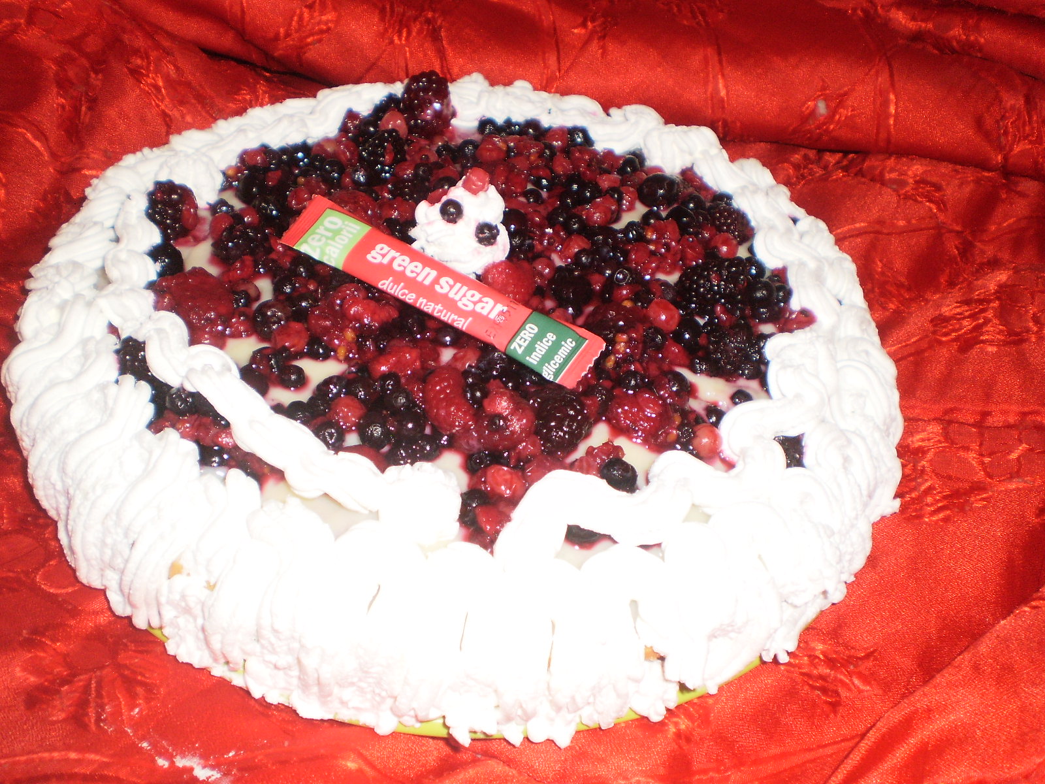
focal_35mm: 36
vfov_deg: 39.7
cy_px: 392
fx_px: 1087
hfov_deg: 51.4
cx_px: 522
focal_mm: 6.3
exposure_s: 1/30
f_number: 3.1
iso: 125
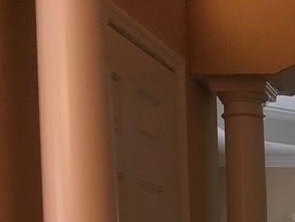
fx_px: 861
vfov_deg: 13.4
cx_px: 440
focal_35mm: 101
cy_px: 378
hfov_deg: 17.5
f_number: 2.2
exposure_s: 1/30
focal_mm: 4.15
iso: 40
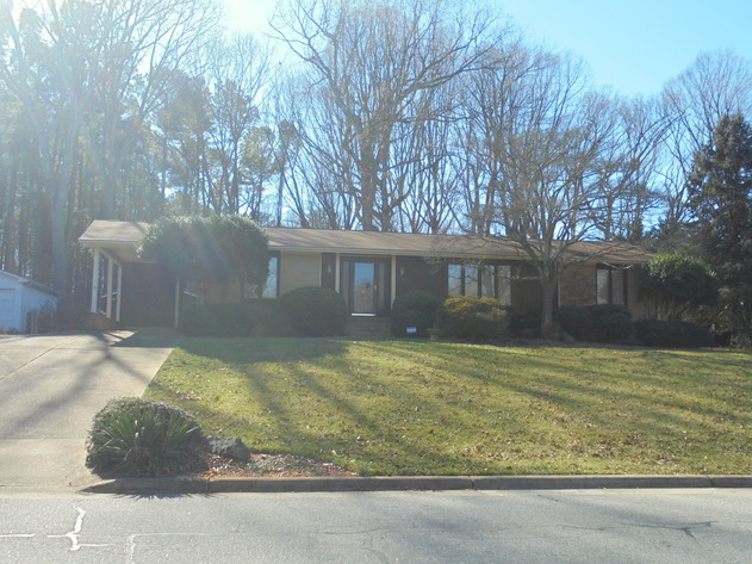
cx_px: 376
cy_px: 282
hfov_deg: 54.0
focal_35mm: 34
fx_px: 738
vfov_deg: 41.8
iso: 100
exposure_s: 1/400
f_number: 4
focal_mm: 6.1
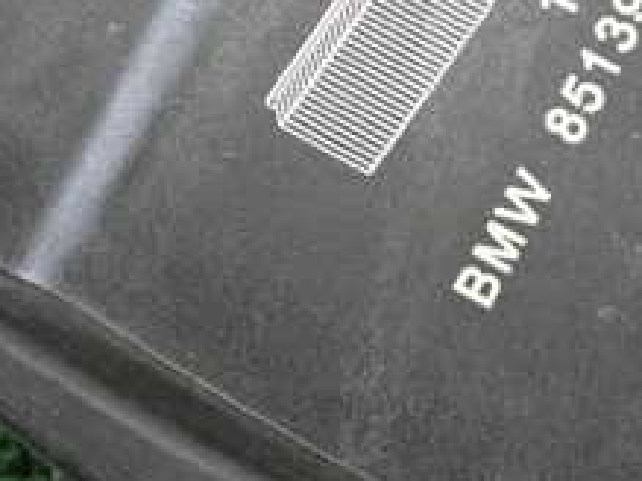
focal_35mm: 129
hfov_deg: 15.3
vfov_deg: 11.3
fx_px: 2391
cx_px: 305
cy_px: -47
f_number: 3.1
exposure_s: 1/125
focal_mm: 8.4
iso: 2500
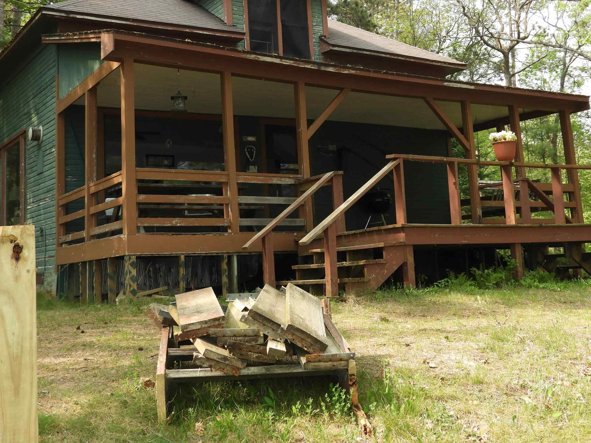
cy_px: 155
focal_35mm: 44
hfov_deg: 42.9
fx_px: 751
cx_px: 307
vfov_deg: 32.7
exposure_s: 1/200
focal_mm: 5.9
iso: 100
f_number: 3.6
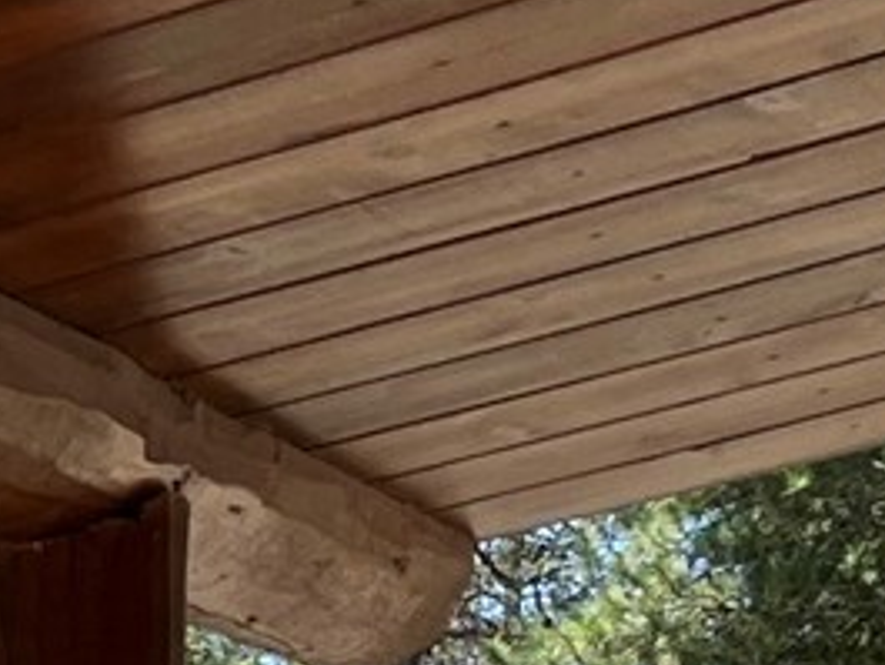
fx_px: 5141
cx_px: -828
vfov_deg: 6.7
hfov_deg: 9.3
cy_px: 1985
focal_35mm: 201
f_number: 1.6
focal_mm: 5.1
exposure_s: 1/1046
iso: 50
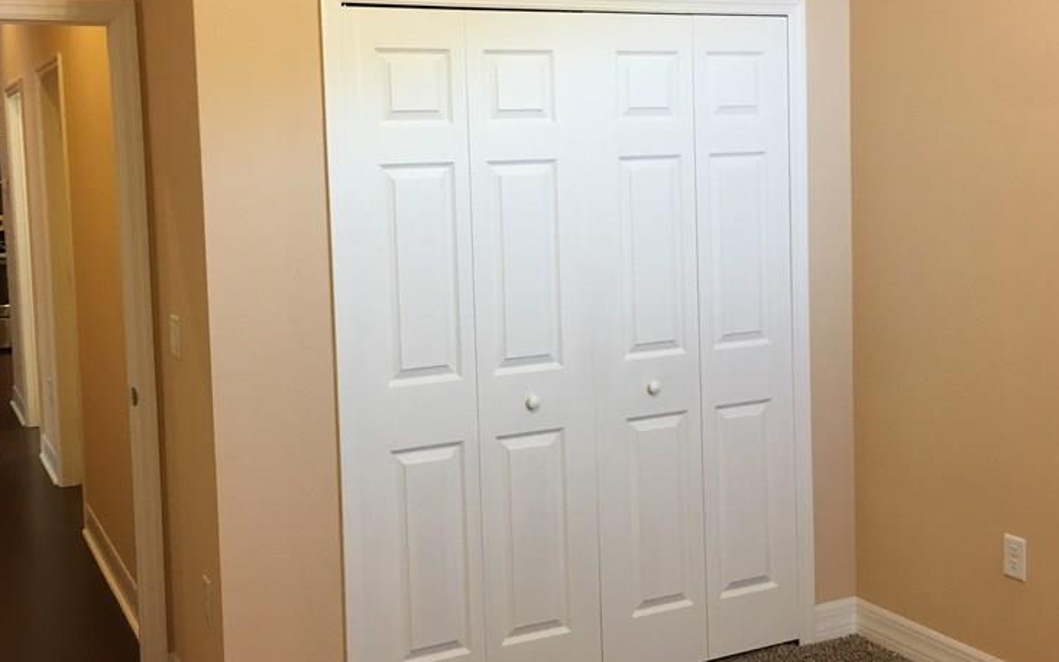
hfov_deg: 46.2
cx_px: 537
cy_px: 257
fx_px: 1241
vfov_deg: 29.8
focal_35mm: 43
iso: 80
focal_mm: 4.15
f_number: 2.2
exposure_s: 1/30
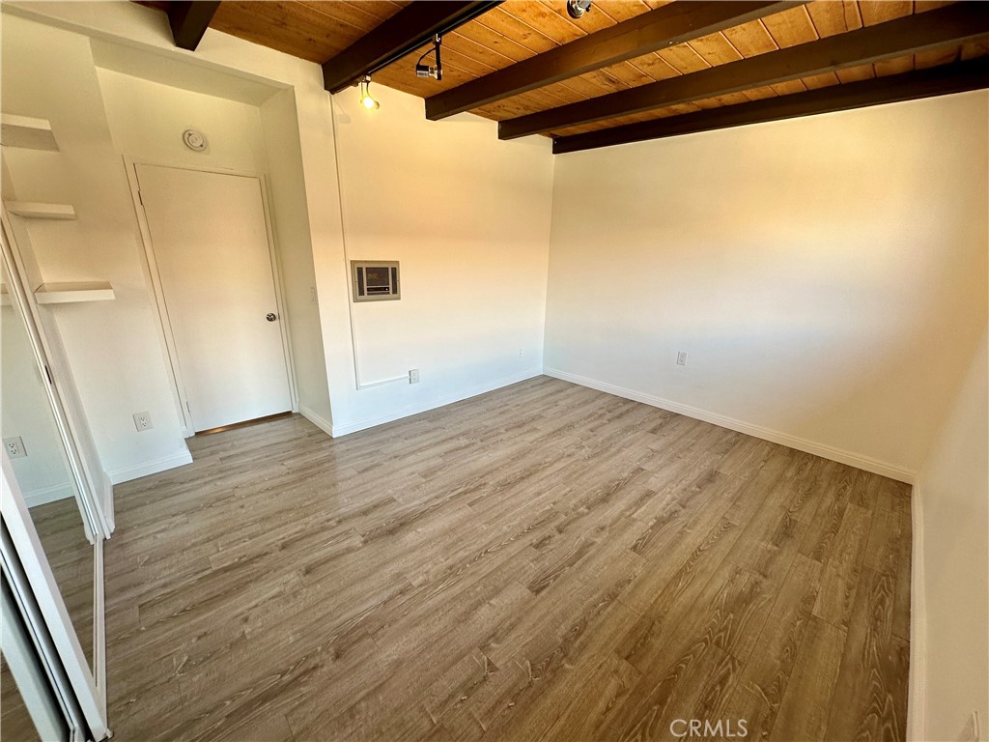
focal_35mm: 14
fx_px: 400
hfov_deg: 102.1
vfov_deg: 85.7
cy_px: 371
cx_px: 494
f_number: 2.2
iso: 80
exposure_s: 1/120
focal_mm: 2.22
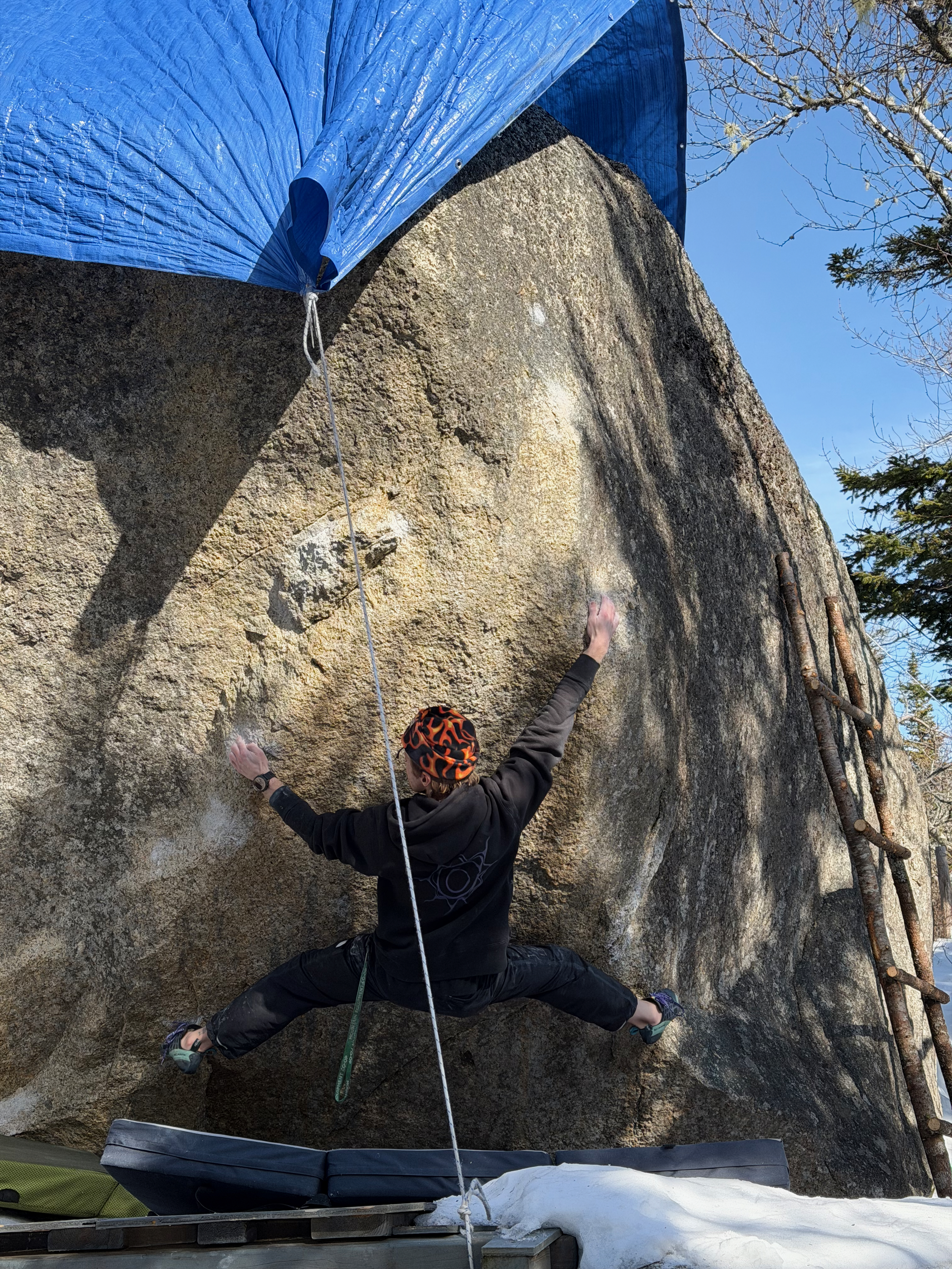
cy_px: 634
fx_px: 1760
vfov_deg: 39.7
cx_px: 476
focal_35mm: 48
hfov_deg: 30.3
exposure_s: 1/2088
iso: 64
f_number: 1.78
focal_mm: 6.76
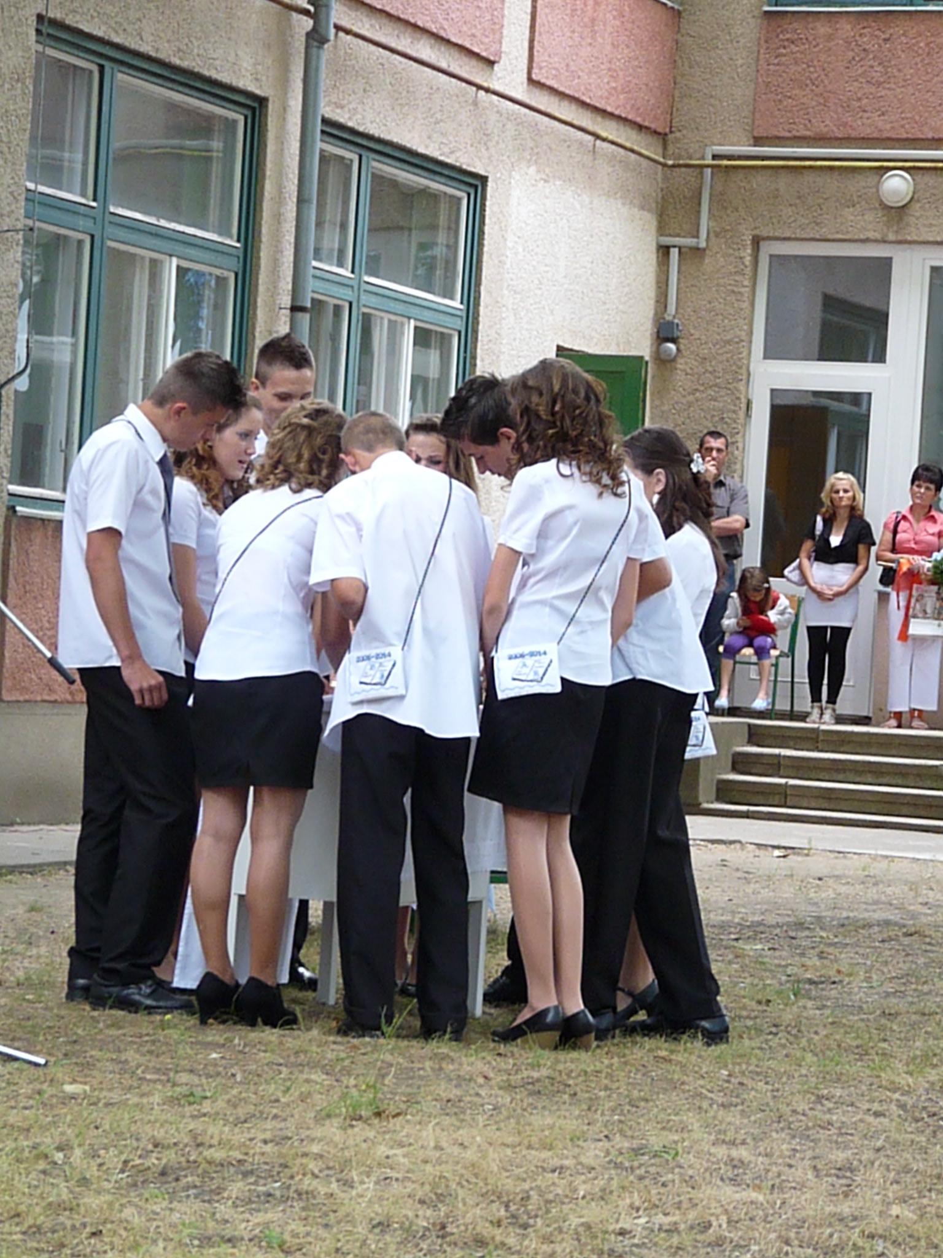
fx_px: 4104
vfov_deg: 17.4
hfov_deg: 13.1
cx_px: 472
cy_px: 629
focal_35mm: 113
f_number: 4
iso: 800
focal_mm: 20.1
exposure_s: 1/160
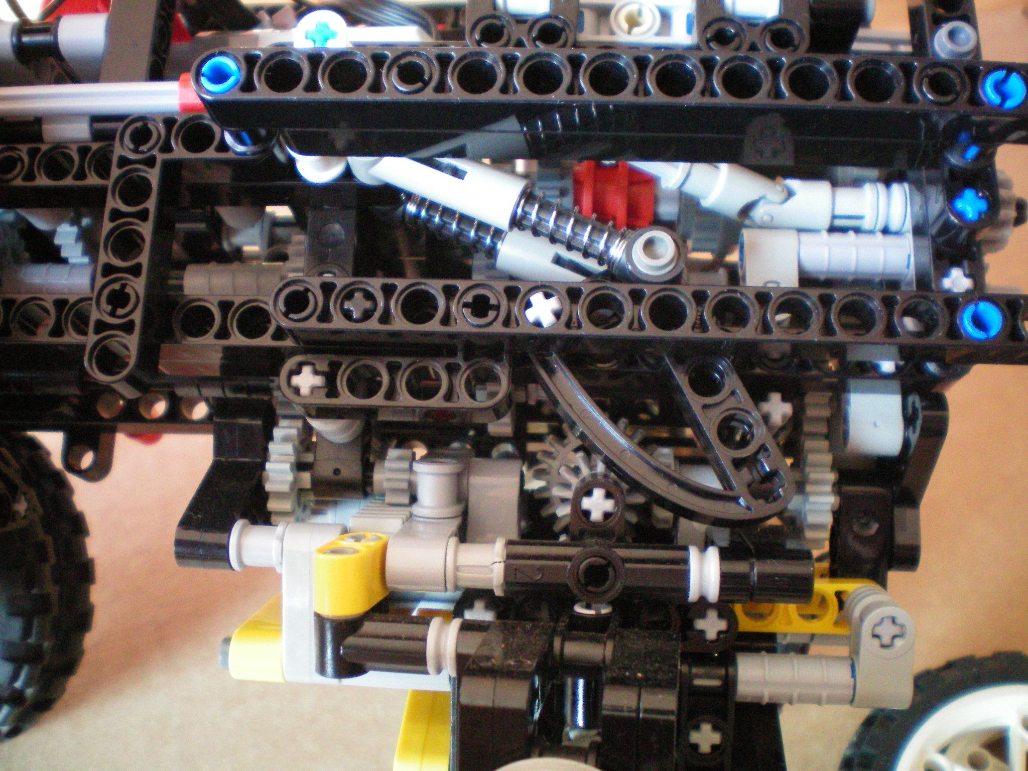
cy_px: 386
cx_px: 514
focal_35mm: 38
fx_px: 1128
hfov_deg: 49.0
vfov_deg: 37.7
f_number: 3.1
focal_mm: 6.3
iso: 400
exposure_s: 1/30
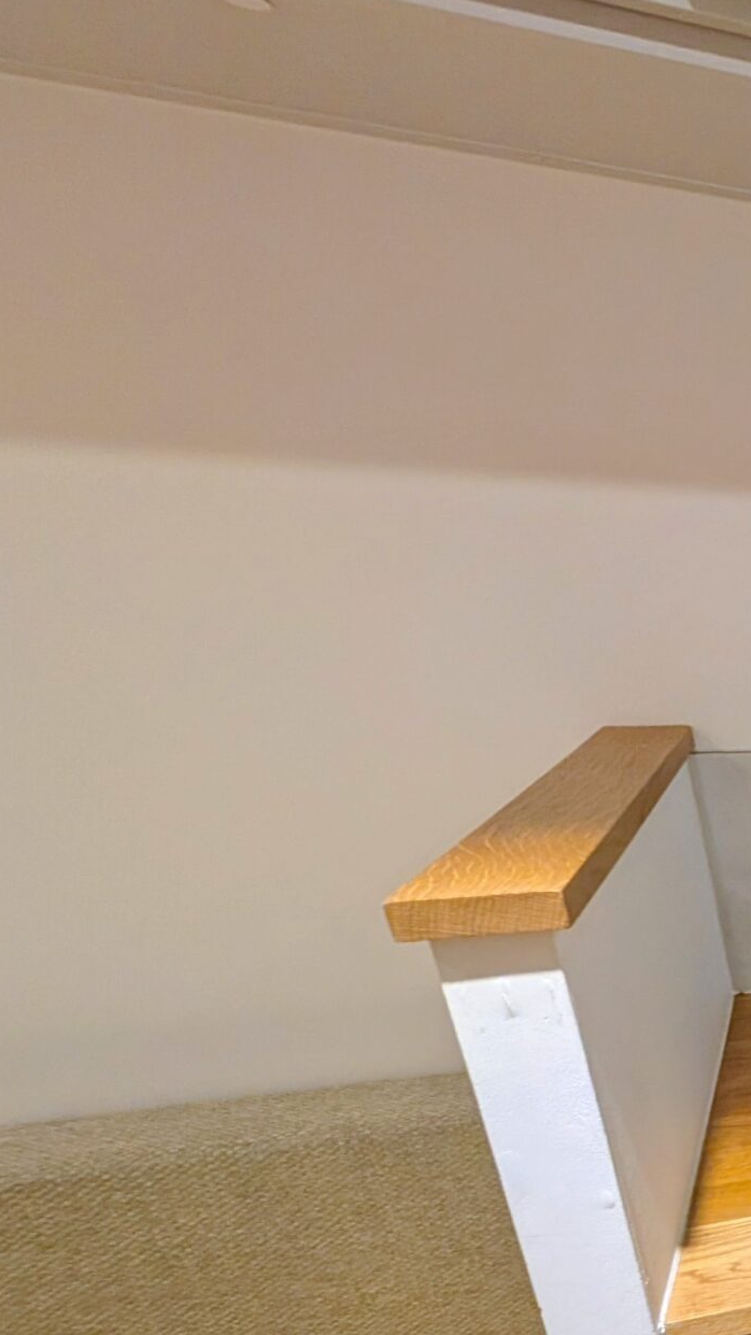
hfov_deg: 22.5
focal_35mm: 27
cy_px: 996
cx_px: 1355
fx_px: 956
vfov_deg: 65.7
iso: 260
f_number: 1.7
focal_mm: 2.02
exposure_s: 1/25
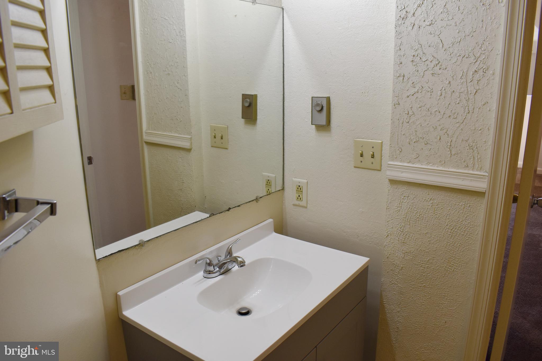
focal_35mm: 27
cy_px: 180
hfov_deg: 67.4
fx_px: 406
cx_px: 271
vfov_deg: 47.9
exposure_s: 1/125
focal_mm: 18
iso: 400
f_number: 5.6
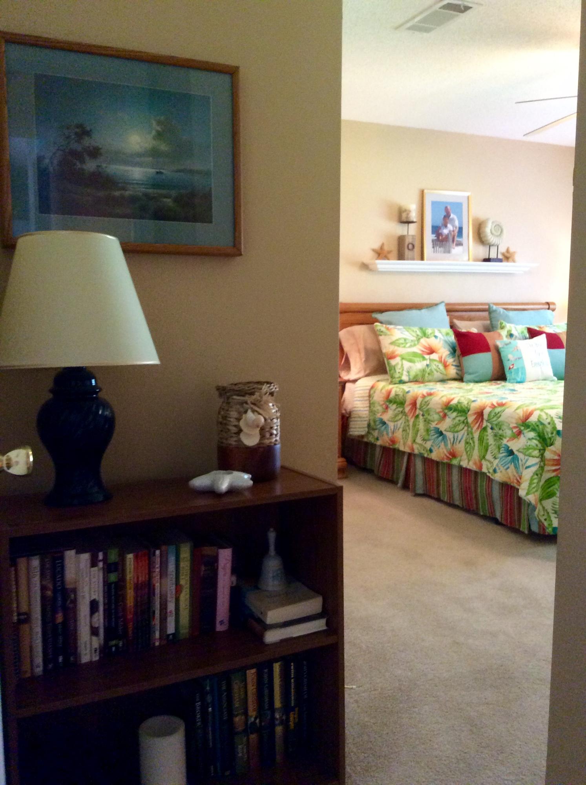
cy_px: 392
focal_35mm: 32
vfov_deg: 56.9
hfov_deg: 44.0
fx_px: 724
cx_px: 293
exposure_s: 1/24
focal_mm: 3.3
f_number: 2.4
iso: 250
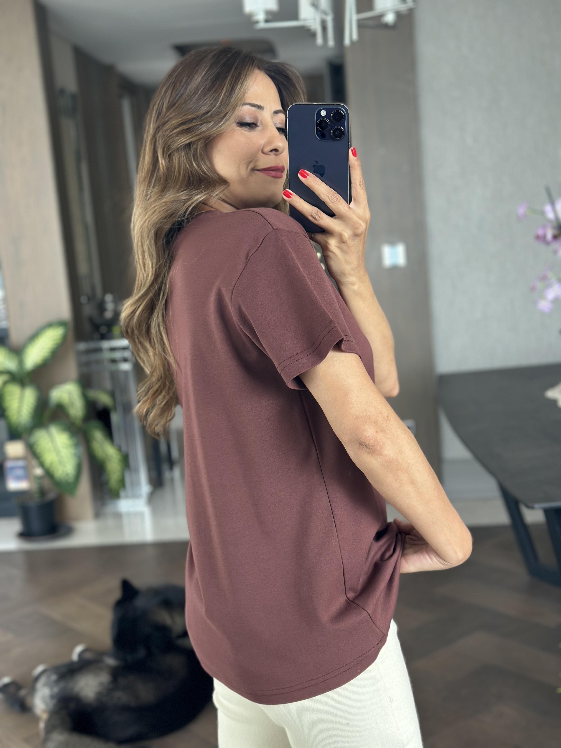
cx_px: 280
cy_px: 374
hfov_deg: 30.3
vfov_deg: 39.7
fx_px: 1037
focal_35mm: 48
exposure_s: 1/100
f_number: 1.78
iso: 125
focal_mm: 6.86
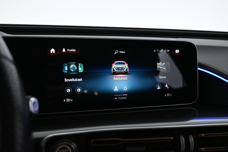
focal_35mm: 34
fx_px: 214
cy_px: 76
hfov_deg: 56.1
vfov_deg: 39.1
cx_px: 114
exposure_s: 1/40
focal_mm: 22.5
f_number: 4
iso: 2500
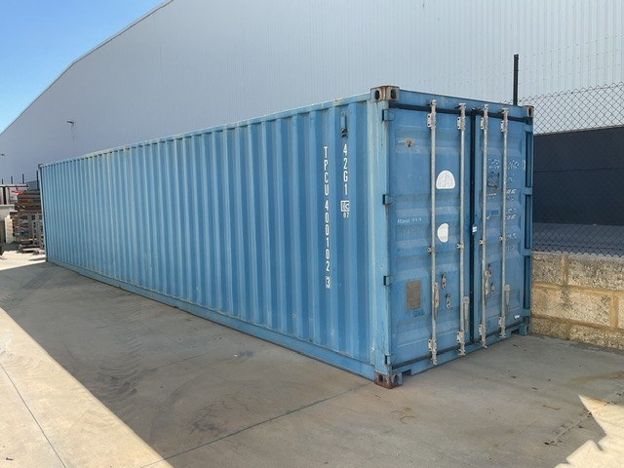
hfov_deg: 61.7
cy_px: 234
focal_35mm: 29
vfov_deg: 48.2
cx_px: 312
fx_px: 523
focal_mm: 3
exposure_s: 1/1342
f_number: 1.8
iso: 16
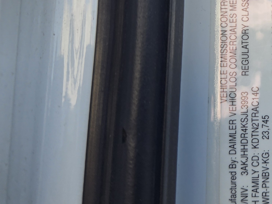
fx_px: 487
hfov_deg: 27.9
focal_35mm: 62
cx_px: 314
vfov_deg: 23.1
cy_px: 26
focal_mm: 5.4
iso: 25
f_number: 1.8
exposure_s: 1/335
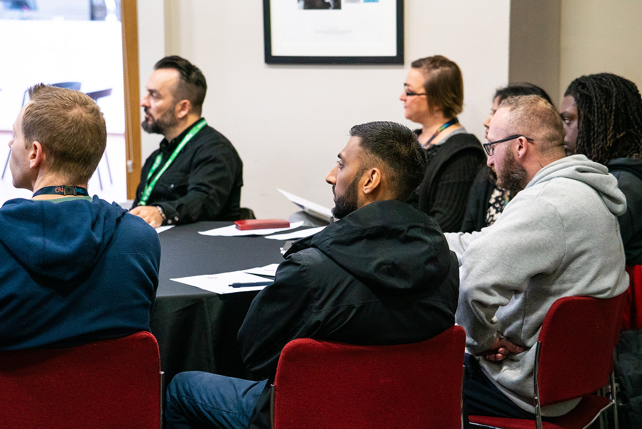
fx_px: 1874
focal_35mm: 105
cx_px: 321
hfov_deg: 19.4
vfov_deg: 13.1
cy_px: 214
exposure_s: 1/80
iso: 5000
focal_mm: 105
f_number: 5.6
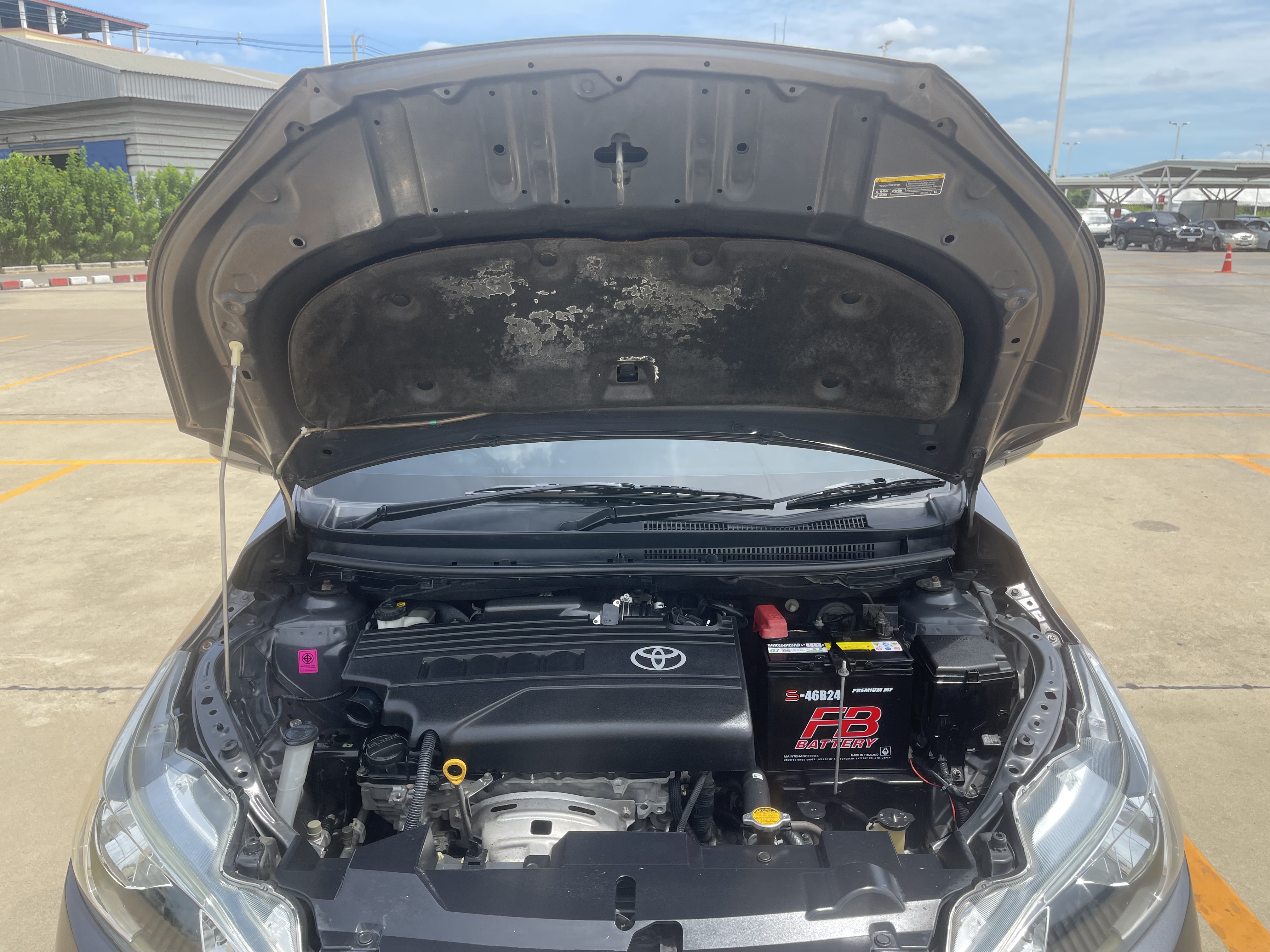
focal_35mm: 25
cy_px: 476
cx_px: 635
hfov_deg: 69.4
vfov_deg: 54.9
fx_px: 917
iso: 32
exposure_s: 1/1553
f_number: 1.6
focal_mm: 5.1
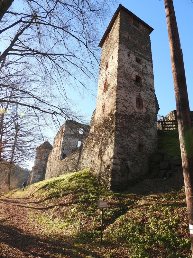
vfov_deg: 71.6
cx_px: 96
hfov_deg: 56.8
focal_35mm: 24
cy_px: 129
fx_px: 178
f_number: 2.8
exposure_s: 1/500
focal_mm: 4.3
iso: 100
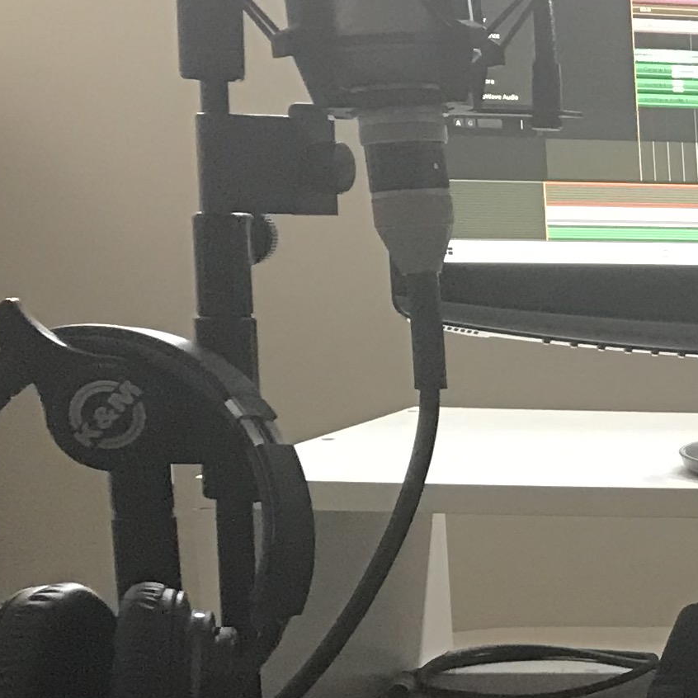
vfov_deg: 14.5
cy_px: 700
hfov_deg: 12.2
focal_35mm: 118
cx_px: 1603
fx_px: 2692
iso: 50
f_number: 1.8
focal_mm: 3.99
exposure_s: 1/16
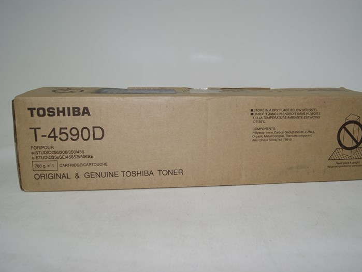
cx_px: 199
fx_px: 345
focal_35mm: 33
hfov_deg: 55.3
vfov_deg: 42.9
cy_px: 135
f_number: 5.6
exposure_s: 1/60
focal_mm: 20
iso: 400
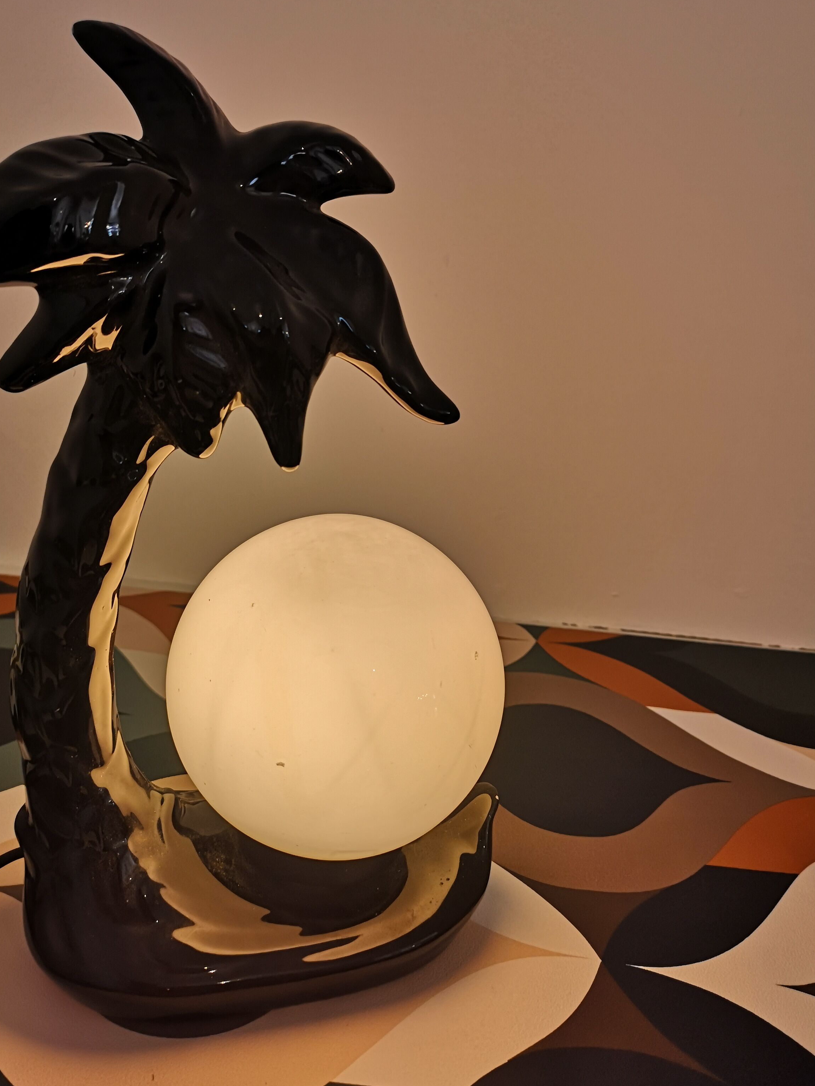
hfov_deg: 44.1
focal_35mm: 32
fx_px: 1004
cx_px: 365
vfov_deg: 56.6
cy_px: 476
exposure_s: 1/141
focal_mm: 5.58
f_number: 1.8
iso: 50
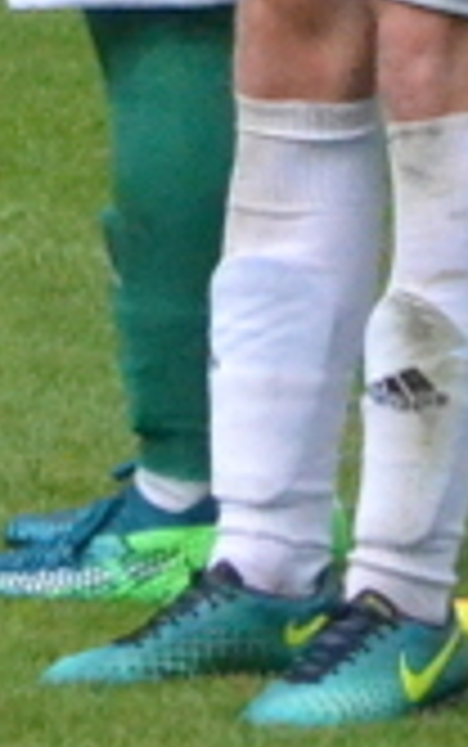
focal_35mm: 3303
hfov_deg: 0.4
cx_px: 1395
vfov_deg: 0.6
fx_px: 67289
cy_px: -286
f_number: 11
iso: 6400
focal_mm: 300
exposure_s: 1/8000
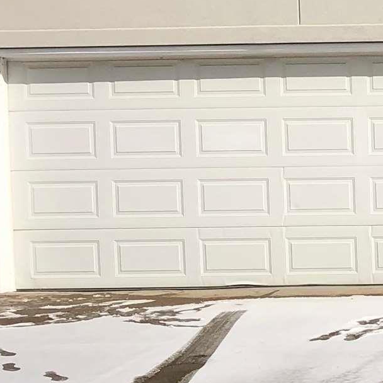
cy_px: 258
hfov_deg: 12.8
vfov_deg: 13.9
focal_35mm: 125
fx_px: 1565
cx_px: 660
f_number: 1.8
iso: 25
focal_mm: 3.99
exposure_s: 1/6098
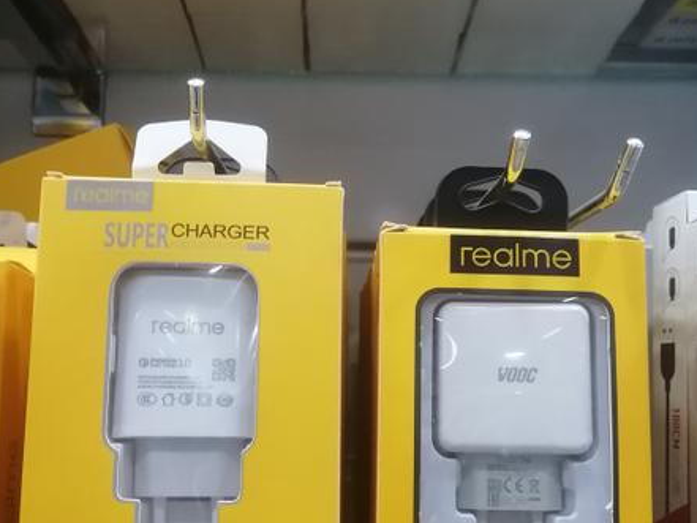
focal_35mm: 37
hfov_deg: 50.1
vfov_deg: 38.2
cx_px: 342
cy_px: 357
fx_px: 745
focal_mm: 3.62
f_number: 1.8
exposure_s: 1/100
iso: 320
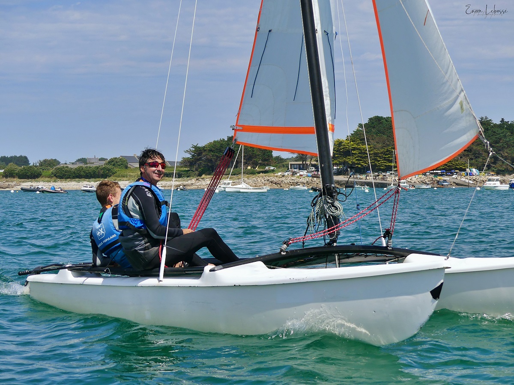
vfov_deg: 18.2
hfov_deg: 24.1
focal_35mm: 81
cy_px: 192
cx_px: 257
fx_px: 1203
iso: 100
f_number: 2.8
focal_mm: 14.5
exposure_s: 1/2500
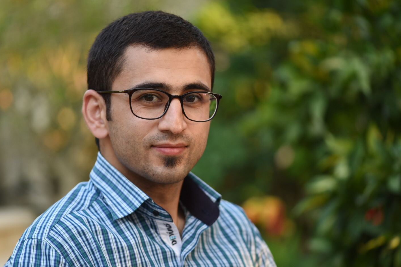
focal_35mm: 120
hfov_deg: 17.1
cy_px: 130
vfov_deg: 11.4
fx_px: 1336
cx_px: 189
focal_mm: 105
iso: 400
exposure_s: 1/250
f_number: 3
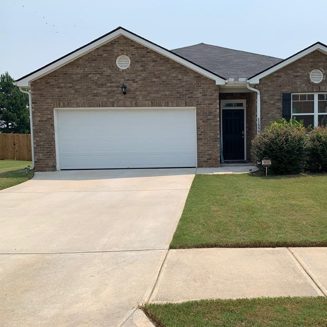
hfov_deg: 51.9
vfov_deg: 52.5
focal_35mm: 31
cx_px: 207
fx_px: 331
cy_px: 164
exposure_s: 1/3185
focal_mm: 4.25
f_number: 1.8
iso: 25
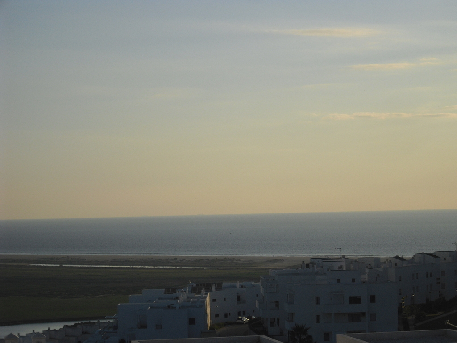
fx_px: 1492
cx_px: 228
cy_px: 172
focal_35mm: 113
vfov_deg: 13.1
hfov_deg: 17.4
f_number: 10.4
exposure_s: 1/200
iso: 64
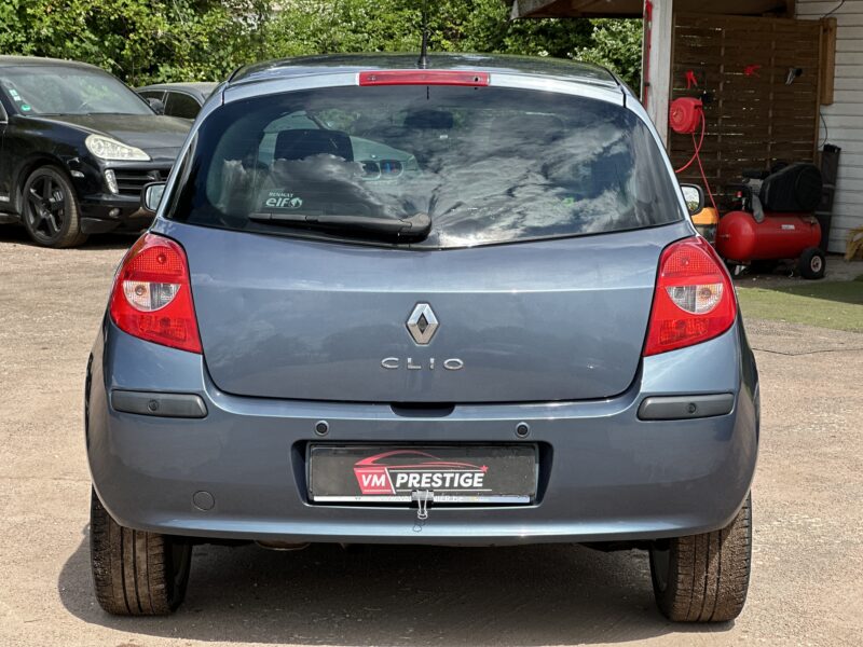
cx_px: 432
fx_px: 1920
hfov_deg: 25.3
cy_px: 324
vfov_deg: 19.1
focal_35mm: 77
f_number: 2.8
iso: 32
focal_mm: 9
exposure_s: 1/377
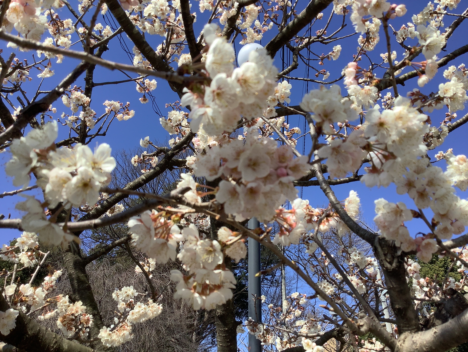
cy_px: 176
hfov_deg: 58.3
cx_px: 234
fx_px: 420
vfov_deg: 45.5
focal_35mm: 31
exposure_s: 1/981
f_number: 2.4
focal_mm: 3.3
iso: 25
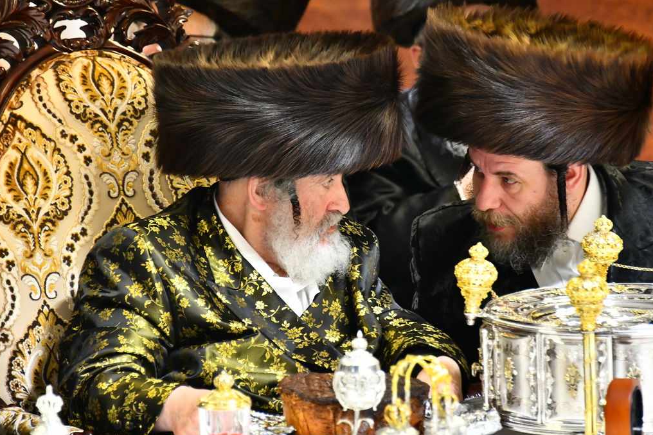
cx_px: 348
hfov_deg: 6.5
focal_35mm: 317
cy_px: 176
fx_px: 5749
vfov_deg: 4.3
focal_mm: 230
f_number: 5.6
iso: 2500
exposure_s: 1/125
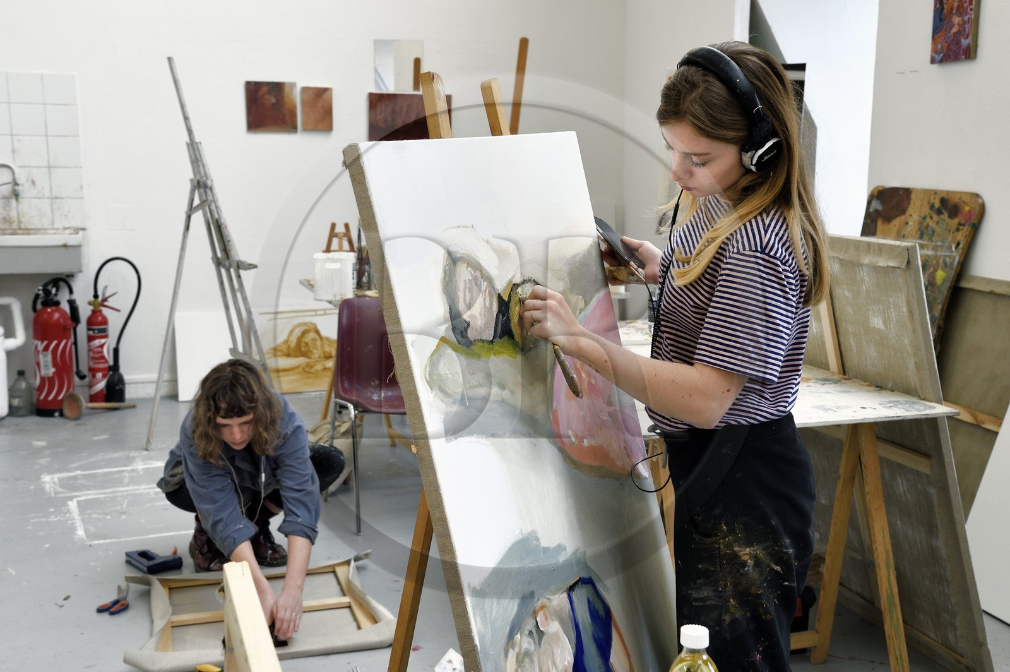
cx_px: 505
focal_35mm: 50
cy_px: 336
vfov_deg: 26.9
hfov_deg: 39.6
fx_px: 1402
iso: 800
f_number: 9
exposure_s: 1/80
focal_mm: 50
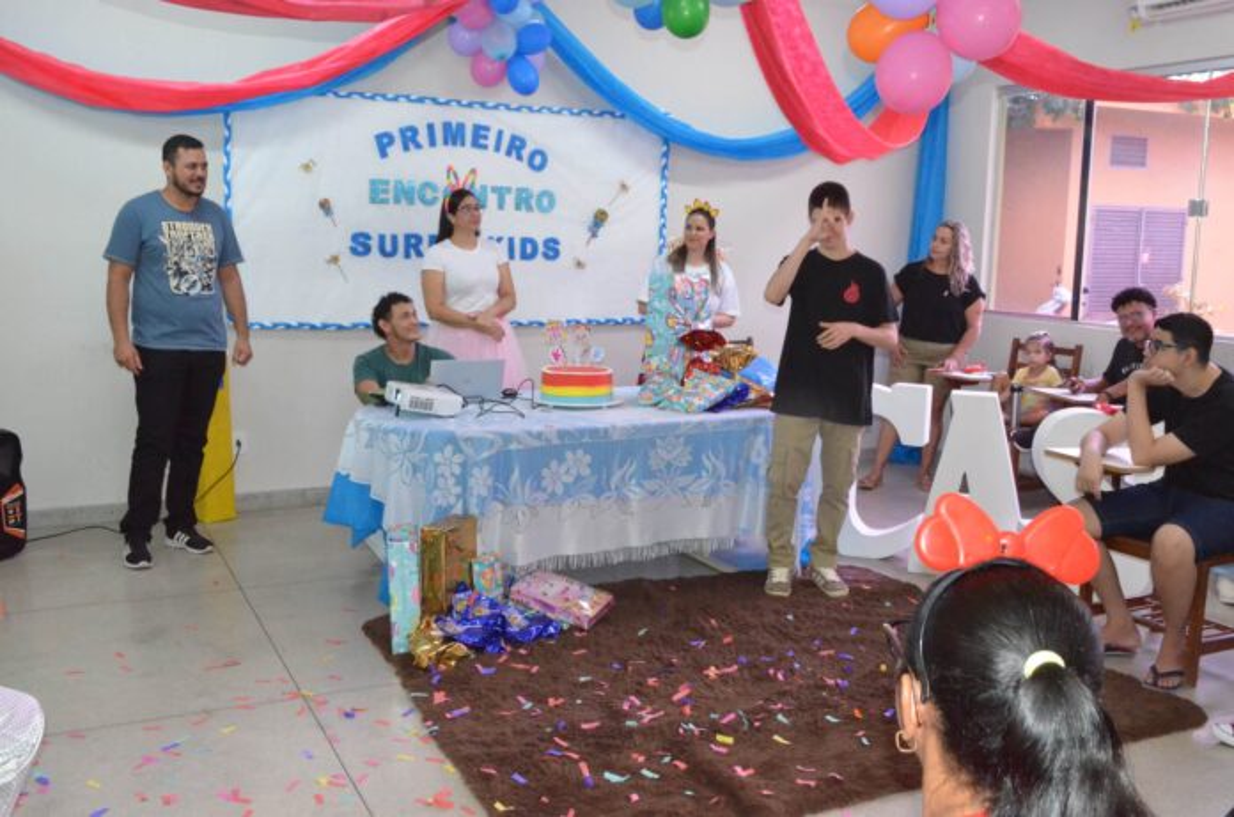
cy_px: 408
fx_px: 1129
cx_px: 617
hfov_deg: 57.3
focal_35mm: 33
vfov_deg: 39.8
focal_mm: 22
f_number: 10
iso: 5600
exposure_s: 1/60
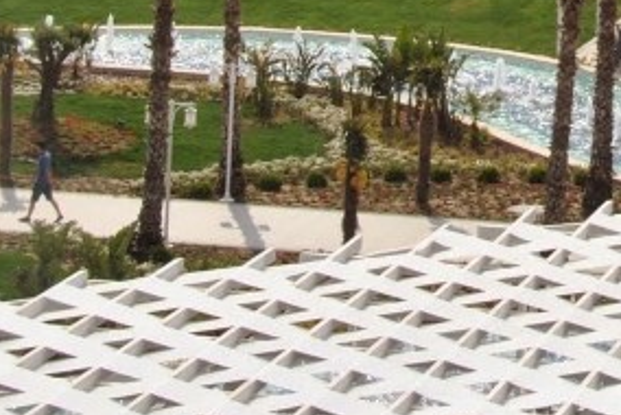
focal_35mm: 194
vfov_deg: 6.9
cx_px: 795
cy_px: -343
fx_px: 3350
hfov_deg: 10.4
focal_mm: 32
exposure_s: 1/200
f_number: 13
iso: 100
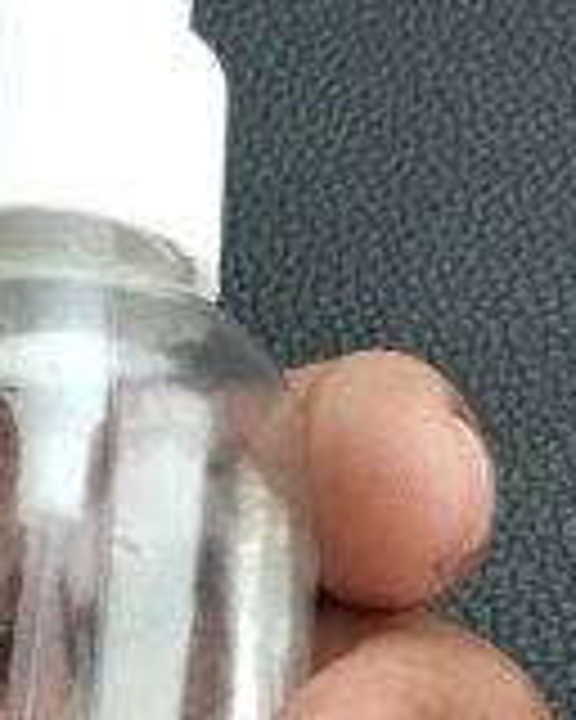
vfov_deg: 18.9
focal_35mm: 97
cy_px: 801
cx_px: 88
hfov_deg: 15.7
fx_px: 2067
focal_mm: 3.81
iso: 500
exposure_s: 1/33
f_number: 2.2
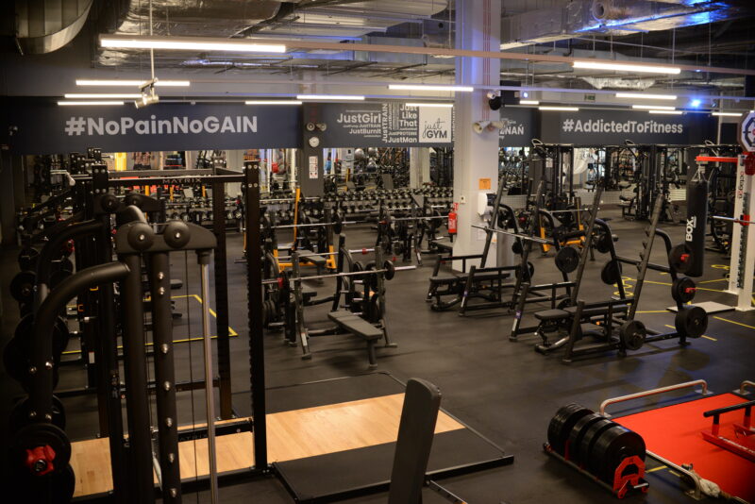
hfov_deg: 54.4
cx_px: 378
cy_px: 252
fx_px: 734
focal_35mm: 35
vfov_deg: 37.9
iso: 1250
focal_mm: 35
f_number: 5
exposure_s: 1/50
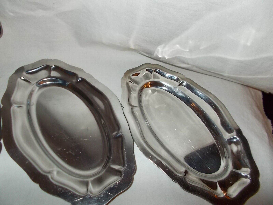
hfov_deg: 67.3
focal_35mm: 26
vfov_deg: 53.1
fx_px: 205
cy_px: 102
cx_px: 136
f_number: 3.2
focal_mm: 4.6
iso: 200
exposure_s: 1/25
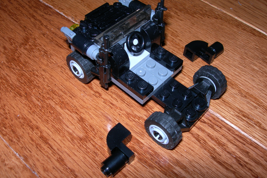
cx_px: 133
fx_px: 297
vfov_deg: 33.4
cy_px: 85
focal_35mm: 40
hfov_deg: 48.5
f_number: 4.8
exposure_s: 1/60.1
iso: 50
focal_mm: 7.8
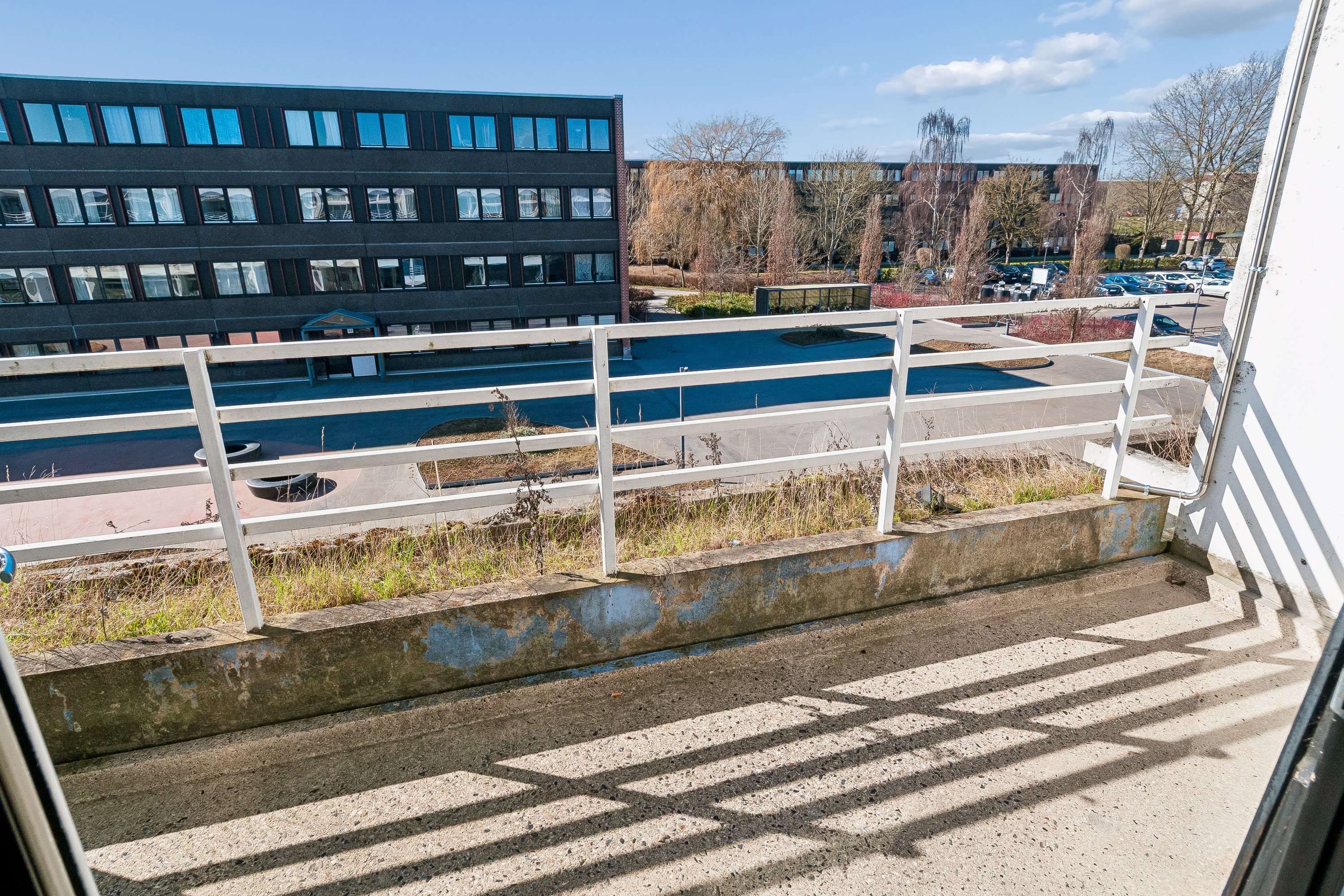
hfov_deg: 90.0
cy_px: 448
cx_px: 672
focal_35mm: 18
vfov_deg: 67.4
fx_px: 672
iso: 200
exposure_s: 1/500
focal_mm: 12
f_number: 10
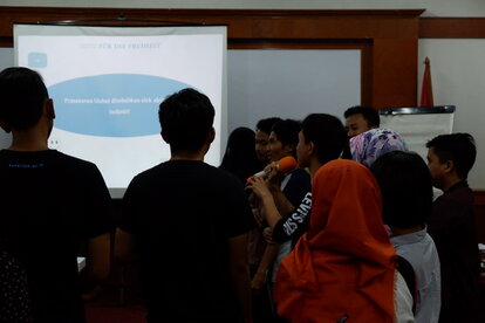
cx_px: 242
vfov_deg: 18.2
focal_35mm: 75
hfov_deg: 27.0
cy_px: 162
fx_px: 1010
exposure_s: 1/105
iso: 2500
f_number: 5.6
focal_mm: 50
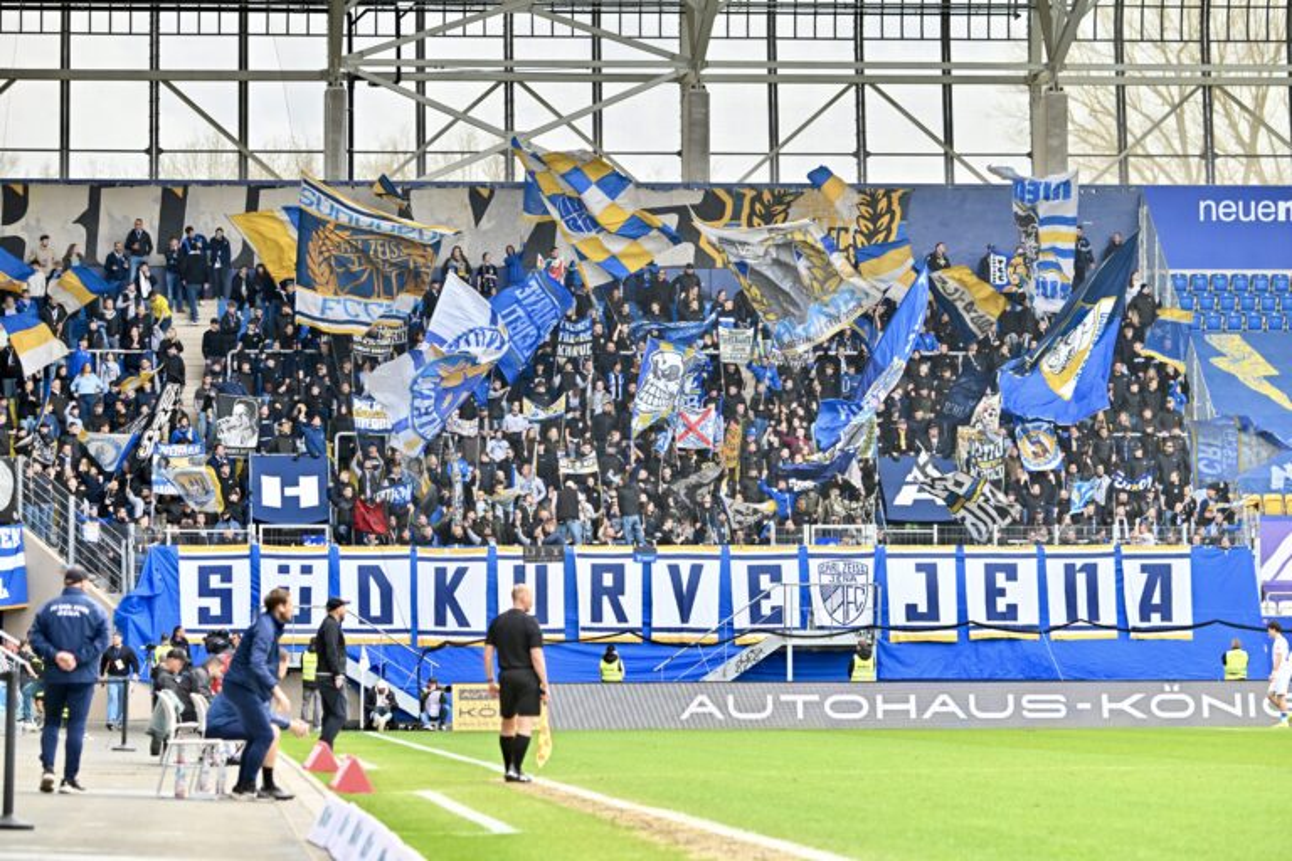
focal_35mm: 155
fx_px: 5562
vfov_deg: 8.9
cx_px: 646
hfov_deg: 13.2
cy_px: 430
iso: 2000
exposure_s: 1/1600
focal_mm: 155
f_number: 5
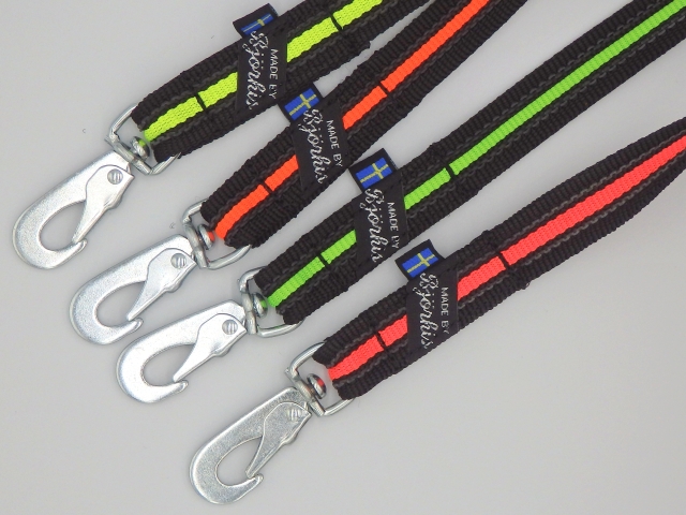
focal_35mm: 66
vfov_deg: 22.3
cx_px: 343
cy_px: 258
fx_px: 1308
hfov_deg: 29.4
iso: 125
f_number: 4.4
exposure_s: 1/500
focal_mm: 11.9
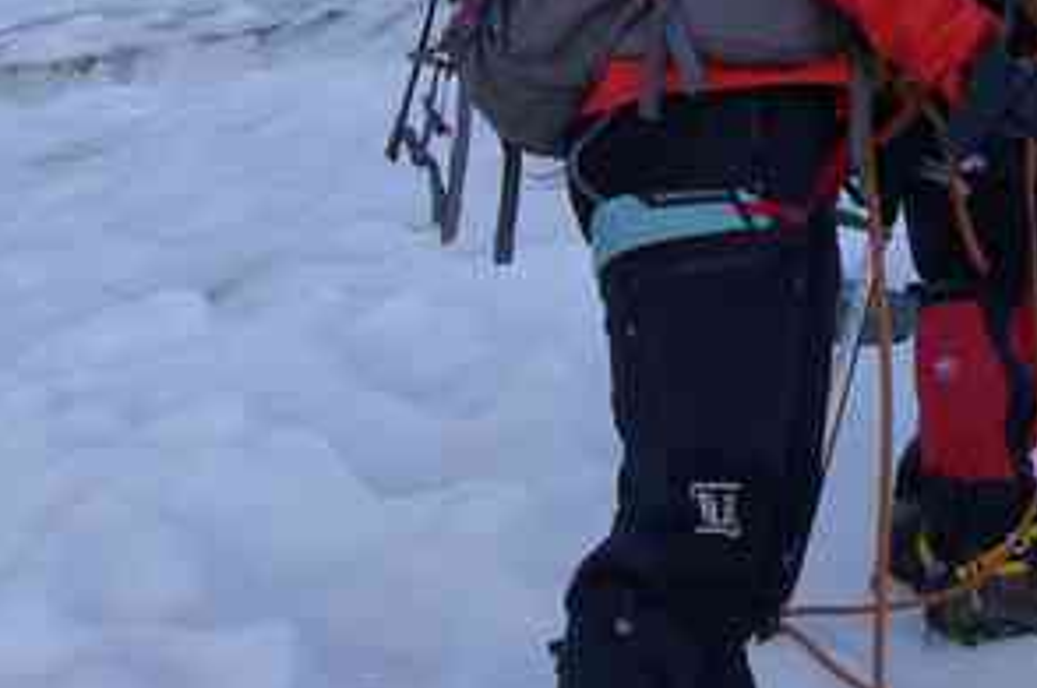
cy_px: -99
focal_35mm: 92
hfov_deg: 21.8
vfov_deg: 14.4
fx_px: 2646
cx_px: 854
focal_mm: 18
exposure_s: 1/125
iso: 100
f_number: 5.6
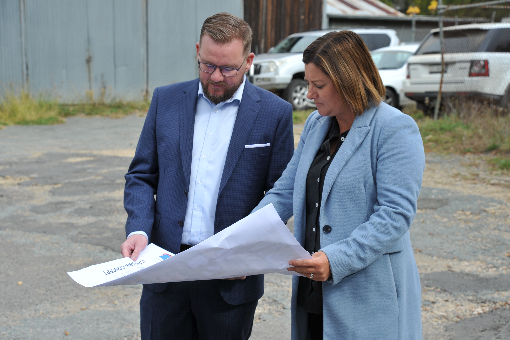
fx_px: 934
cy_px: 170
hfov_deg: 30.5
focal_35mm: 66
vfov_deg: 20.6
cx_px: 255
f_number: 8
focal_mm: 66
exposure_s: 1/640
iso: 400
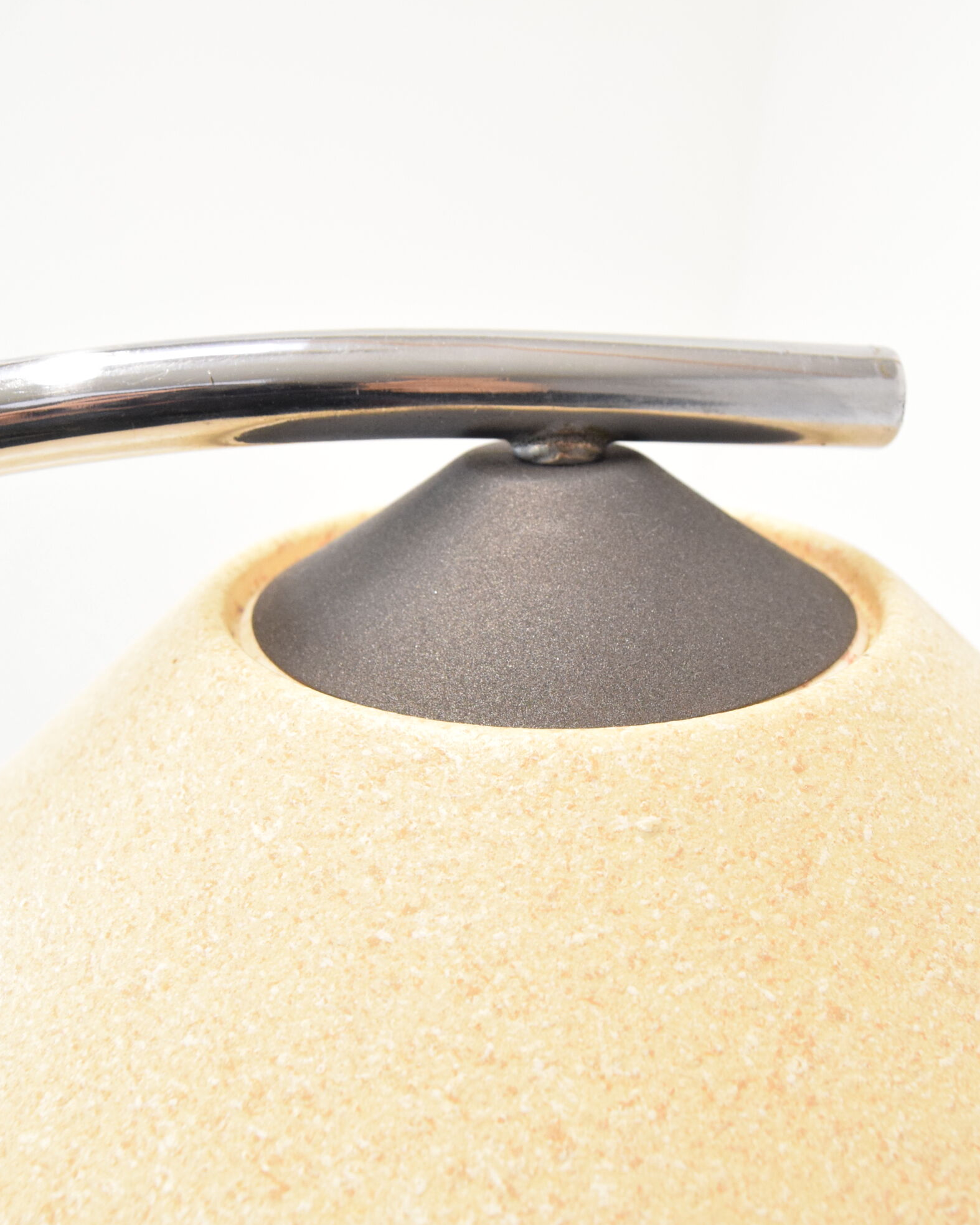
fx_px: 1476
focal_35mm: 41
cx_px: 538
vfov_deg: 45.1
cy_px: 609
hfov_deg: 36.7
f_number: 5.6
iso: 1600
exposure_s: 1/125
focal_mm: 19
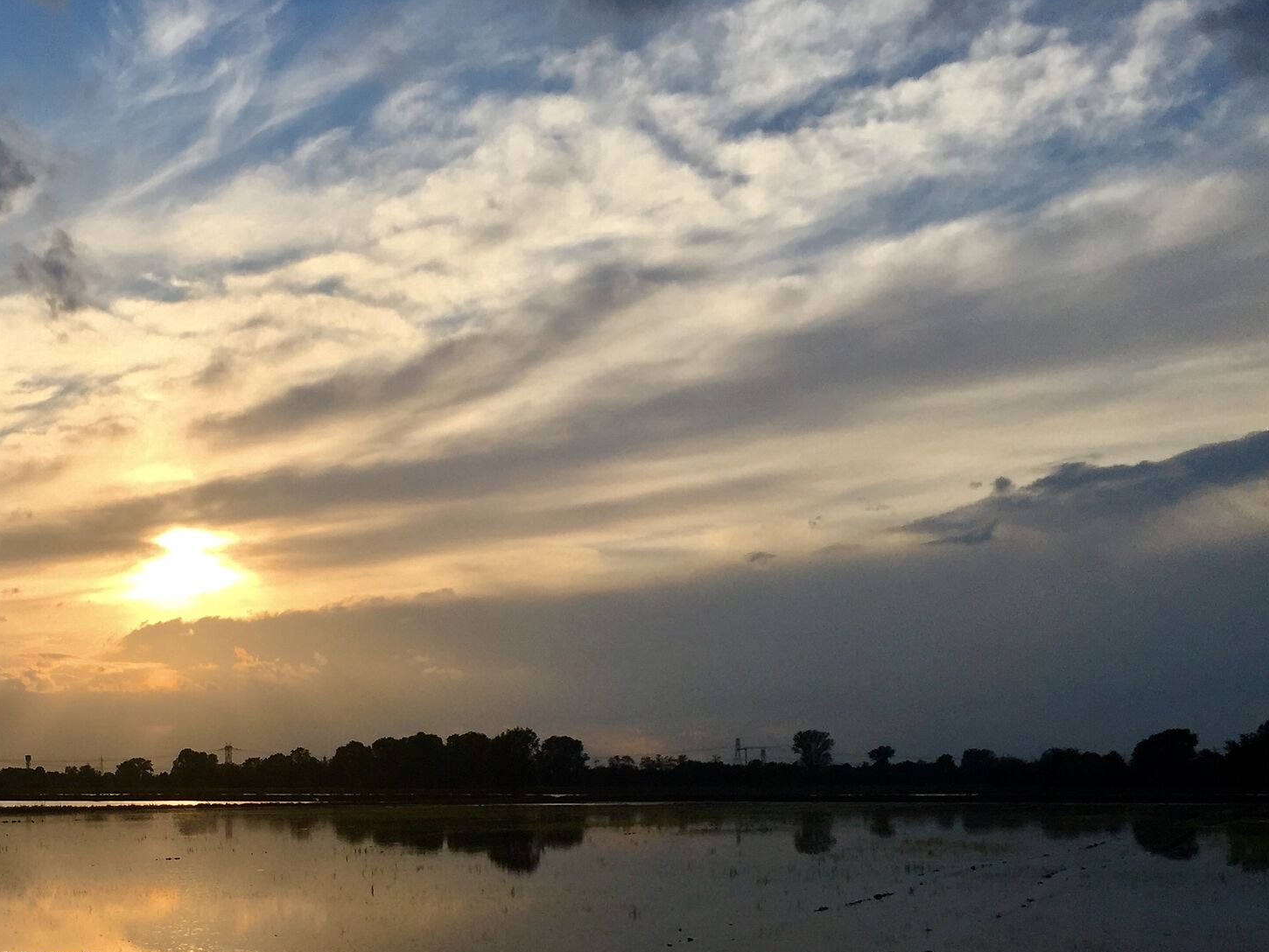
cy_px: 766
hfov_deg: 38.0
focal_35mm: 48
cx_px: 234
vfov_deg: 29.6
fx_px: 1760
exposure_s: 1/2198
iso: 32
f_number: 2.2
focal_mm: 4.15
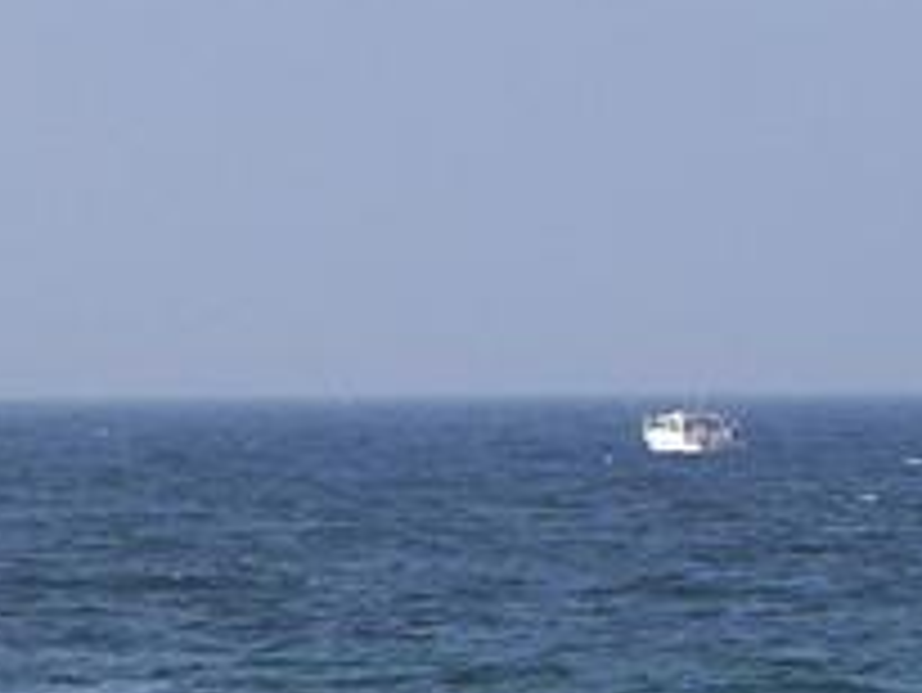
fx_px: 16097
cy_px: 477
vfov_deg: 2.5
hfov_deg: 3.2
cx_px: -1331
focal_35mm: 604
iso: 64
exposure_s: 1/500
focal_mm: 20.1
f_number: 4.5
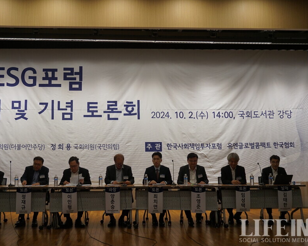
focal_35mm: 40
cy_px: 123
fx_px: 361
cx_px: 128
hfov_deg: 46.0
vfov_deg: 37.7
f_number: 4
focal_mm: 23
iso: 320
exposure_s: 1/160
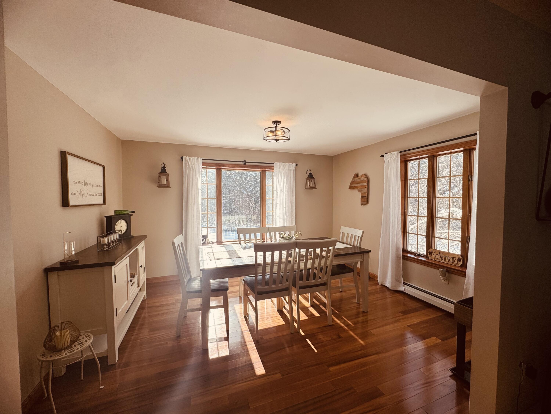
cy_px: 207
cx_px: 276
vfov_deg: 85.7
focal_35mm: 14
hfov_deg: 102.1
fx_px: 223
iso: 40
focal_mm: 2.22
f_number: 2.2
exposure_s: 1/488
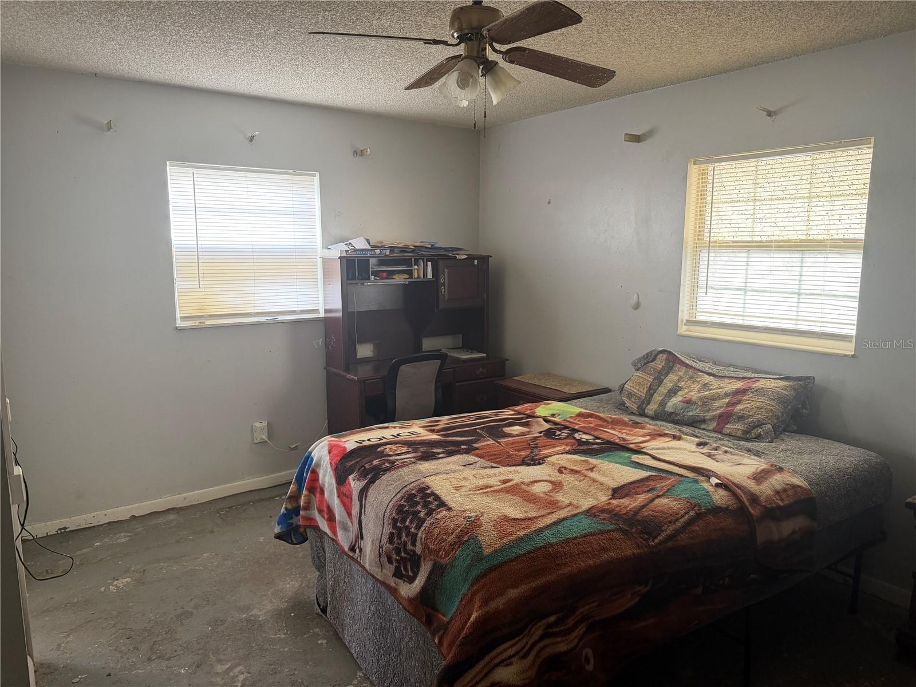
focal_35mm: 24
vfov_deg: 56.8
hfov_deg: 71.6
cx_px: 458
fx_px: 635
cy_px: 344
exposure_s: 1/60
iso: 250
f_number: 1.78
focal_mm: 6.76
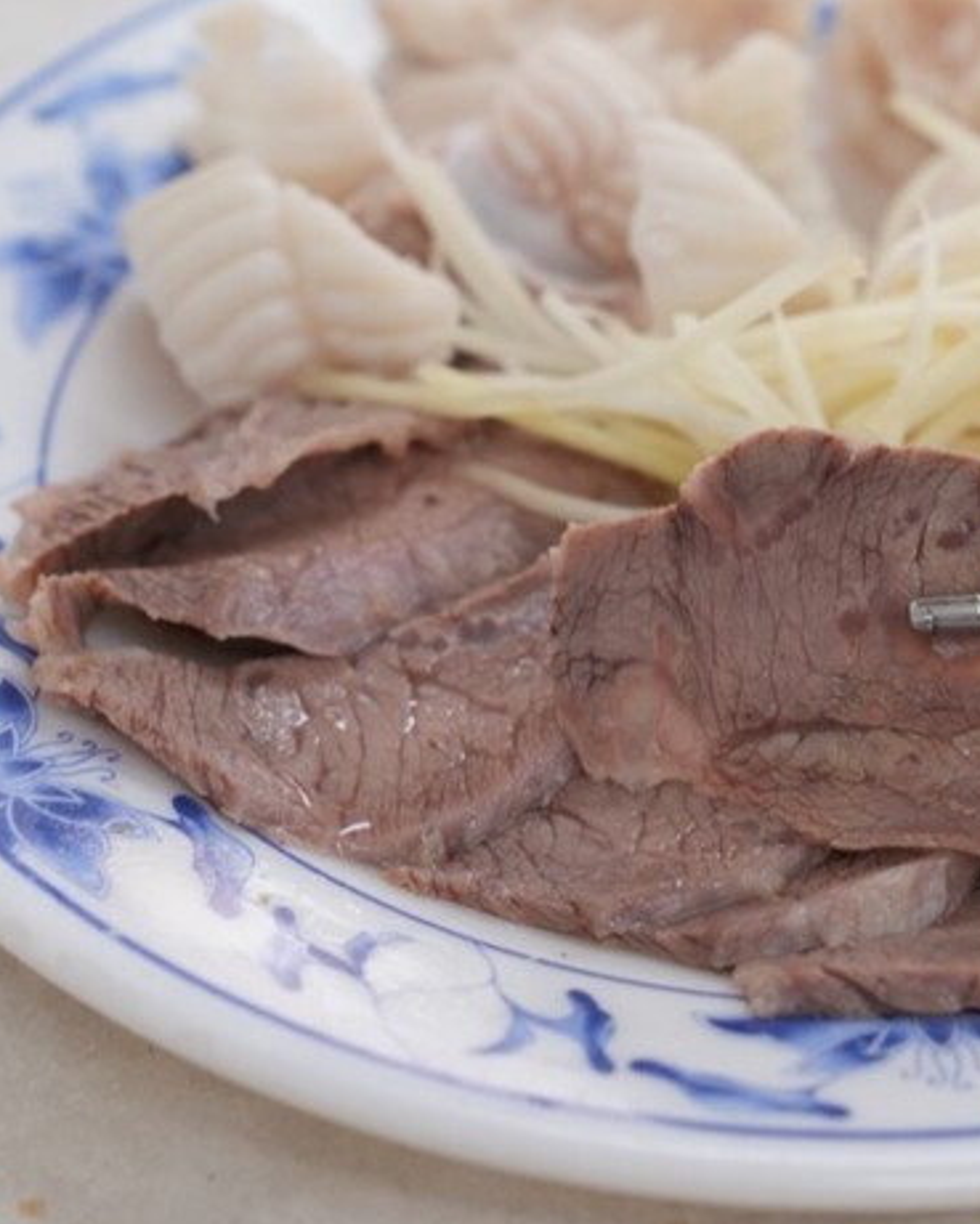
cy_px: 600
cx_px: 783
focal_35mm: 121
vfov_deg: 15.9
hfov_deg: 12.7
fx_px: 4385
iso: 2000
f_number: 5.6
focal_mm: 70
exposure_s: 1/125
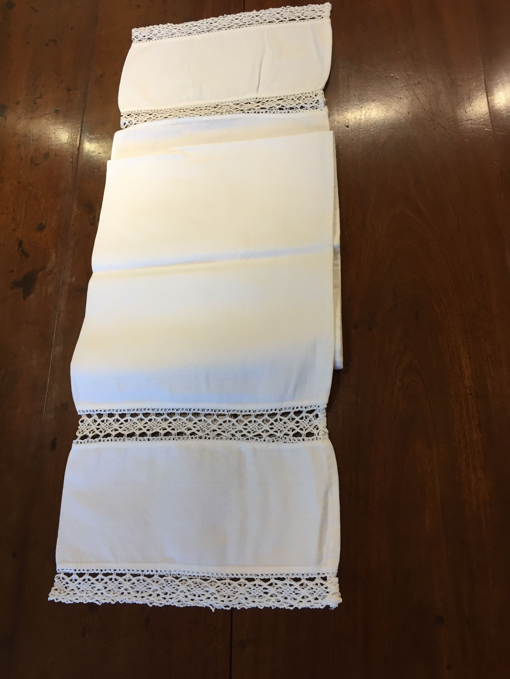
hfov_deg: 48.2
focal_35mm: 29
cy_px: 340
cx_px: 255
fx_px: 570
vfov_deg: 61.7
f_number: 2.2
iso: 100
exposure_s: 1/33
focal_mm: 4.15
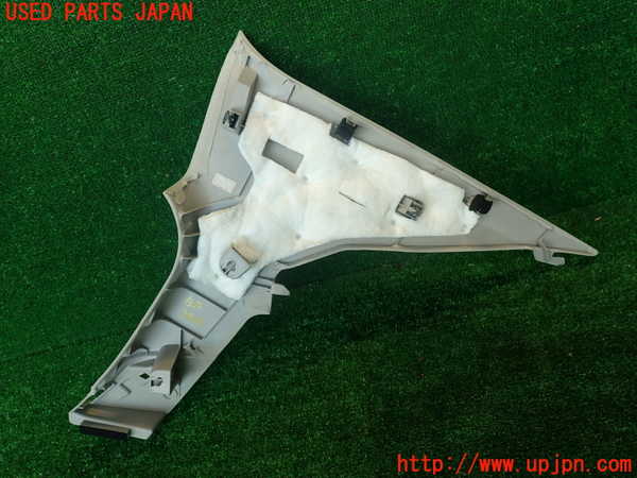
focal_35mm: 25
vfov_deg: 54.9
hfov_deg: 69.4
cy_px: 239
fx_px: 460
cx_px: 318
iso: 125
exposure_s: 1/60
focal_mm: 4.5
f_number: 2.8
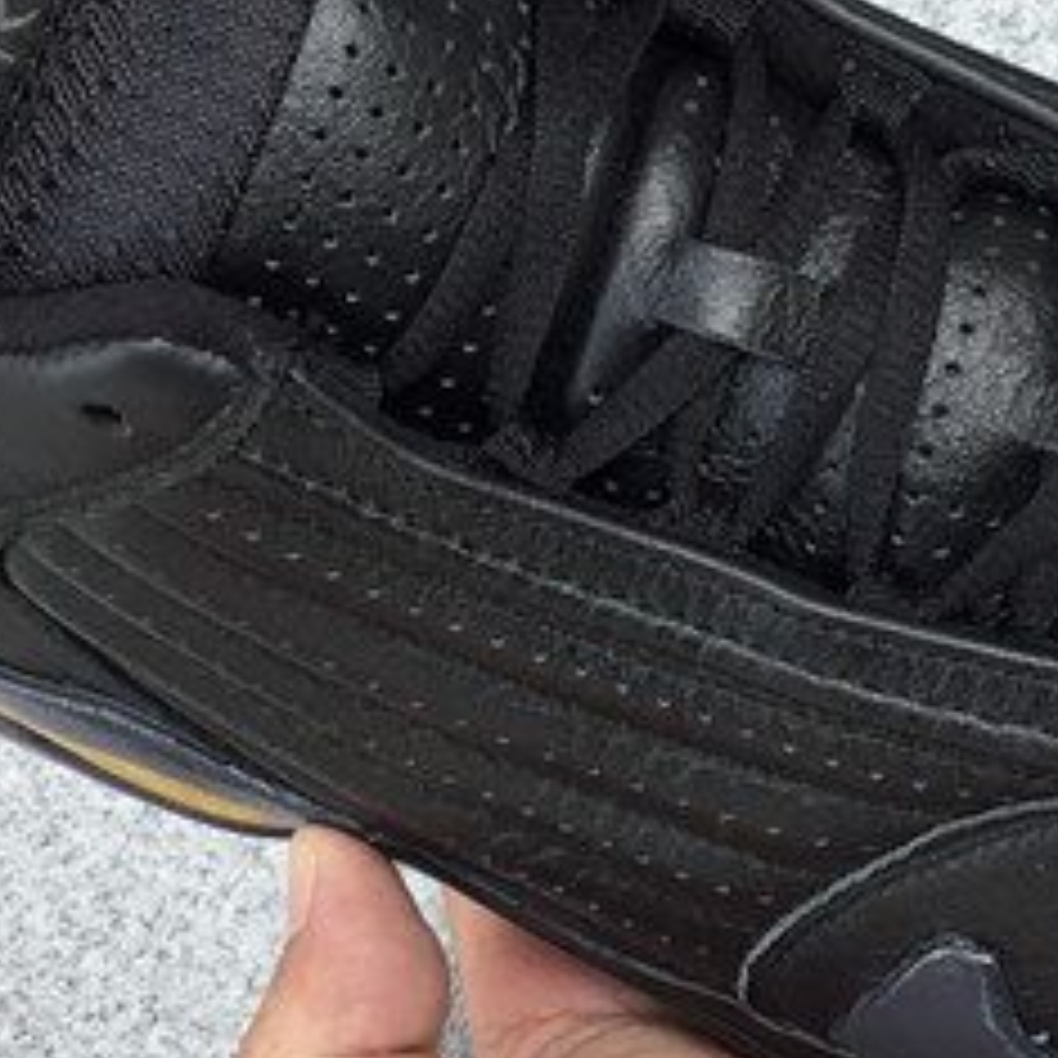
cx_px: 770
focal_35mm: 105
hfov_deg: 16.5
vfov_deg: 16.6
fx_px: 3631
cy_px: 439
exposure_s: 1/218
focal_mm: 3.3
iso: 25
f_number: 2.4
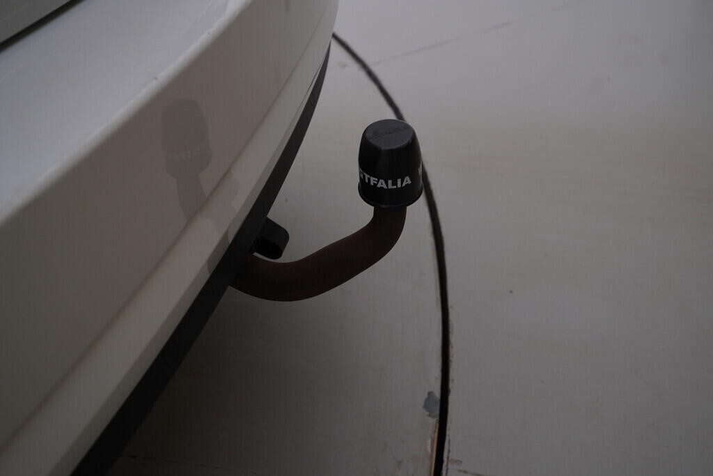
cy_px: 238
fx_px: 713
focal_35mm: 36
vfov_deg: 36.9
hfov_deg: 53.1
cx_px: 356
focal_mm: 24
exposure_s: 1/80
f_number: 4.5
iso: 125
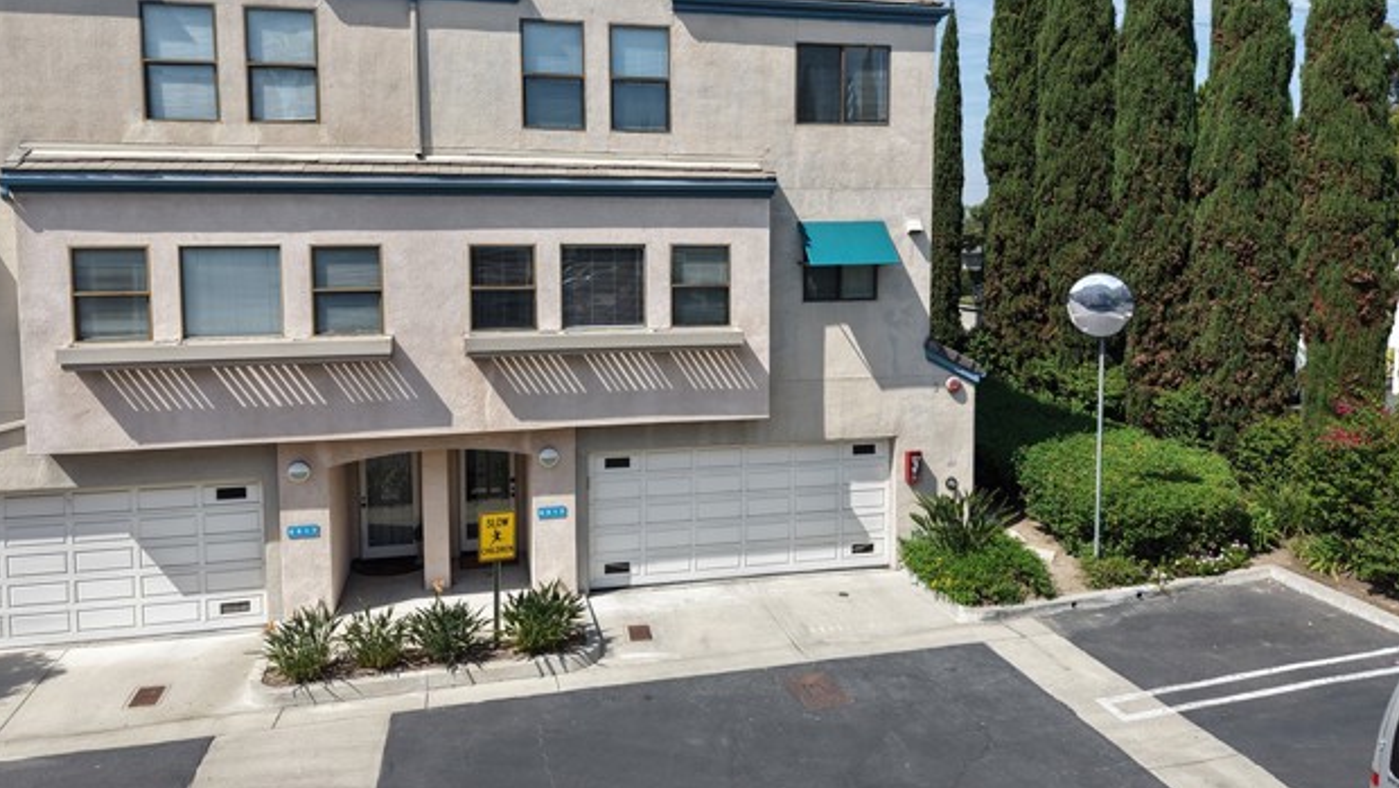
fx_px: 1002
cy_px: 305
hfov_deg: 69.9
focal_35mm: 27
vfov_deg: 42.6
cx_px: 695
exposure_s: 1/3200
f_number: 1.8
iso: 120
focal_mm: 8.67
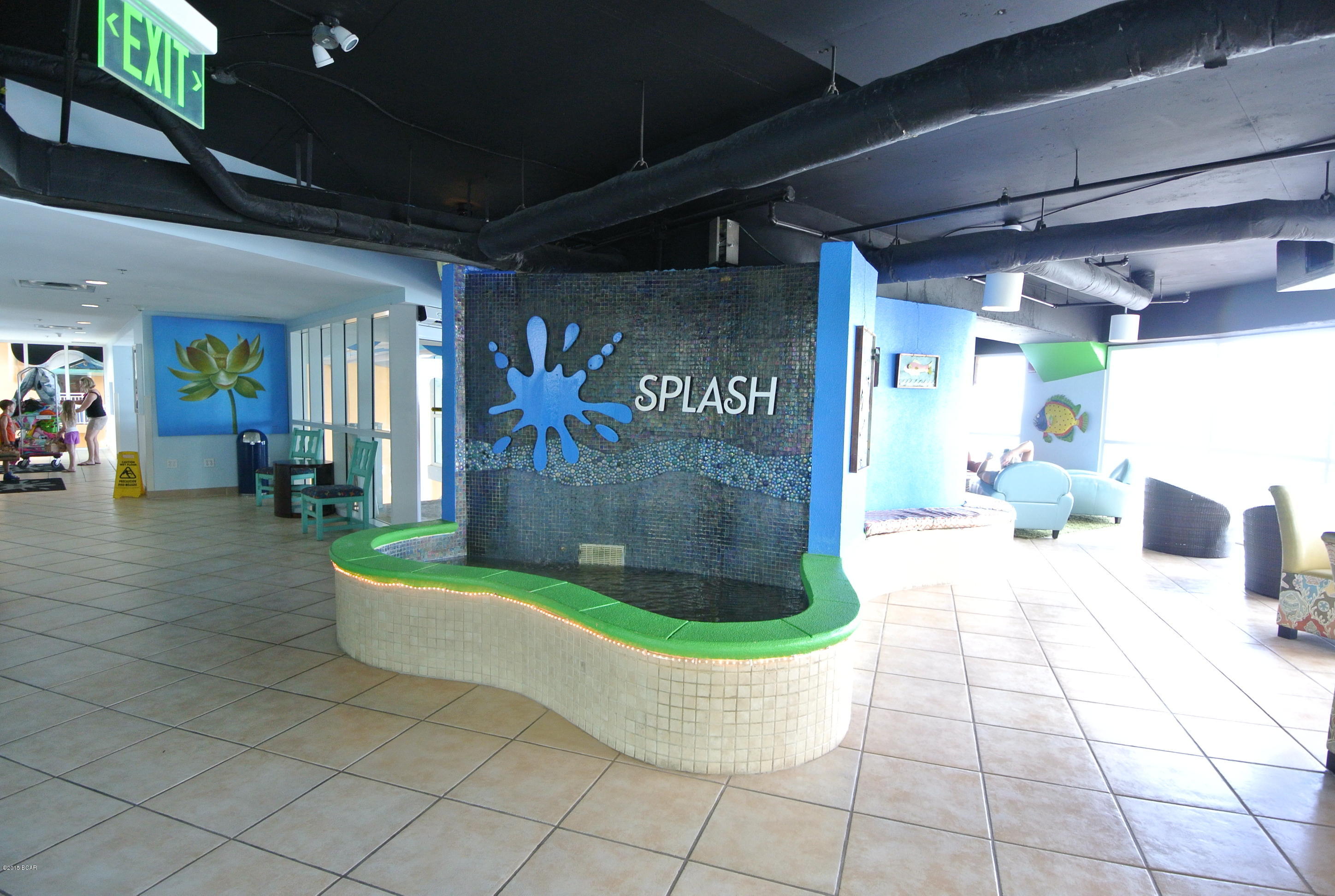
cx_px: 668
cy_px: 448
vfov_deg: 67.6
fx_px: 669
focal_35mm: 18
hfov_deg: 89.9
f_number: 3.5
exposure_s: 1/40
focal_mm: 6.7
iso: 400
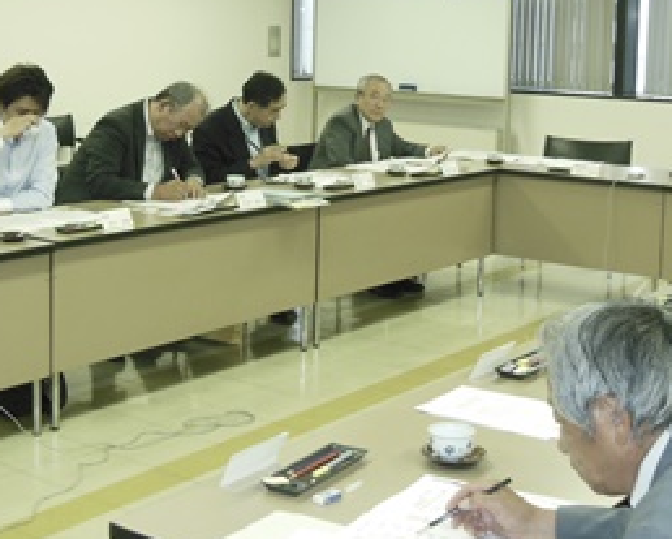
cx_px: 315
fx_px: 1314
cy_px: 154
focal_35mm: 66
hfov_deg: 28.7
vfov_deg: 23.0
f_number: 4.1
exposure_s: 1/30
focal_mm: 6.9
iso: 400
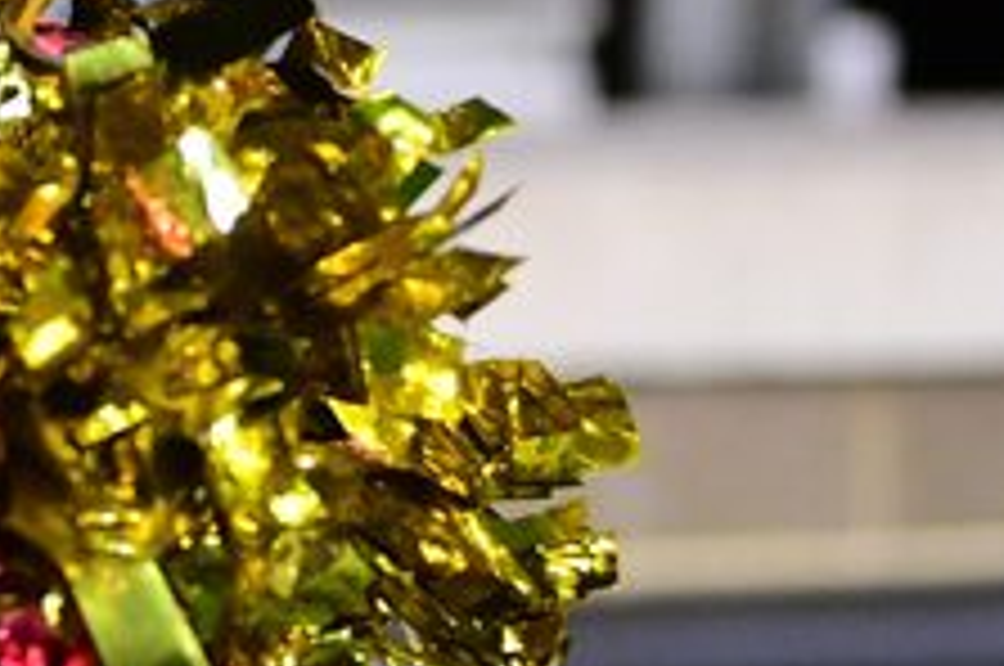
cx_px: -513
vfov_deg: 4.2
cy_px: -461
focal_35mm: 322
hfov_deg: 6.3
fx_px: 8967
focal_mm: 70
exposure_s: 1/1600
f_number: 2.8
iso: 5000
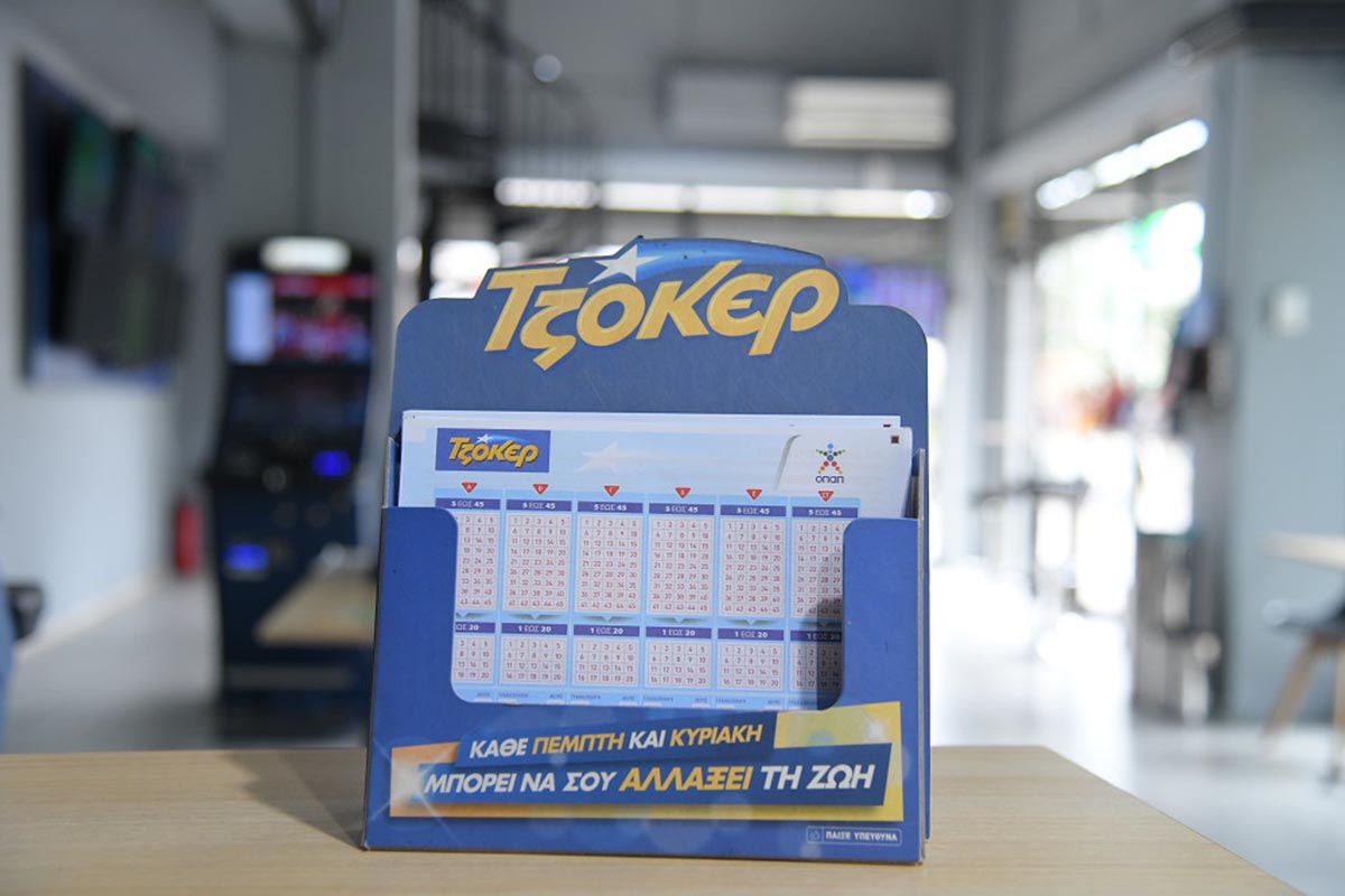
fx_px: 1793
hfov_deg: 41.1
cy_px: 448
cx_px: 672
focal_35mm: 48
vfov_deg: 28.1
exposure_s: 1/400
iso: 2000
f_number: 4
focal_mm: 48
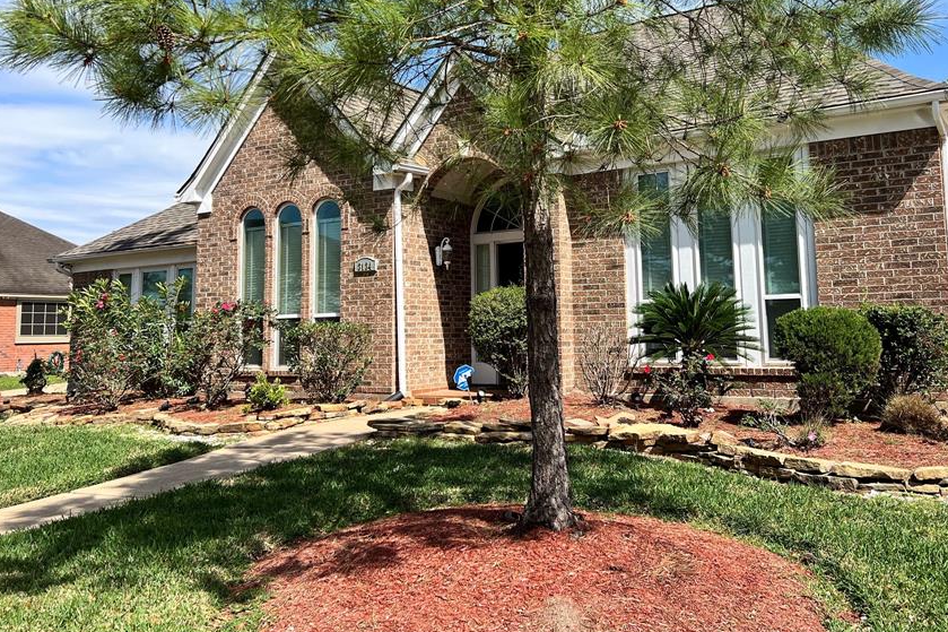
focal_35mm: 33
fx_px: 869
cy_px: 227
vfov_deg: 39.6
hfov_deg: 57.1
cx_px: 519
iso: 50
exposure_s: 1/2841
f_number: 1.5
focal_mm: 5.7
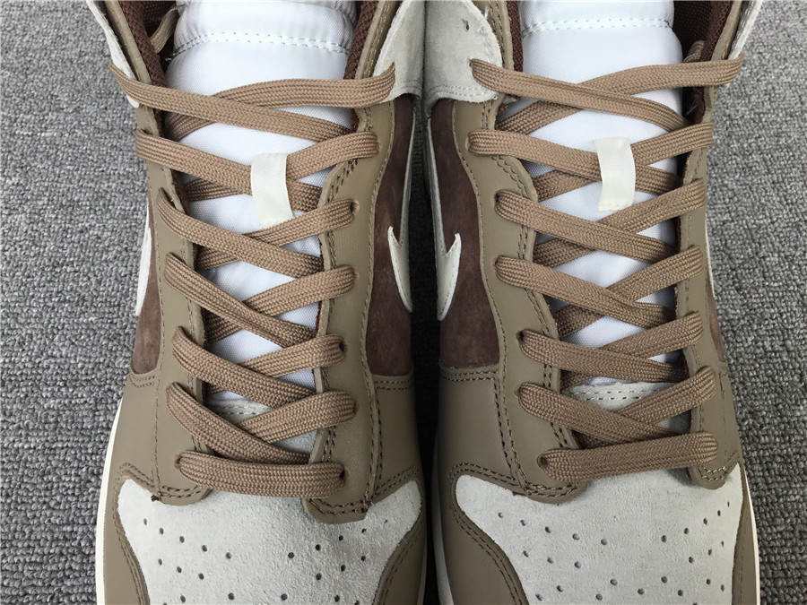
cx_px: 404
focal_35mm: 31
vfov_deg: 45.4
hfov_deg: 58.4
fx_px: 723
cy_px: 302
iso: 25
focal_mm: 3.3
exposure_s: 1/347
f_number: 2.4
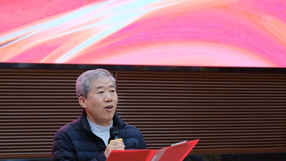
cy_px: 114
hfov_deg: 13.0
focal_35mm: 166
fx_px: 1259
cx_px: 127
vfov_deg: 7.3
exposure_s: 1/200
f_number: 4
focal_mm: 72.1
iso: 6400
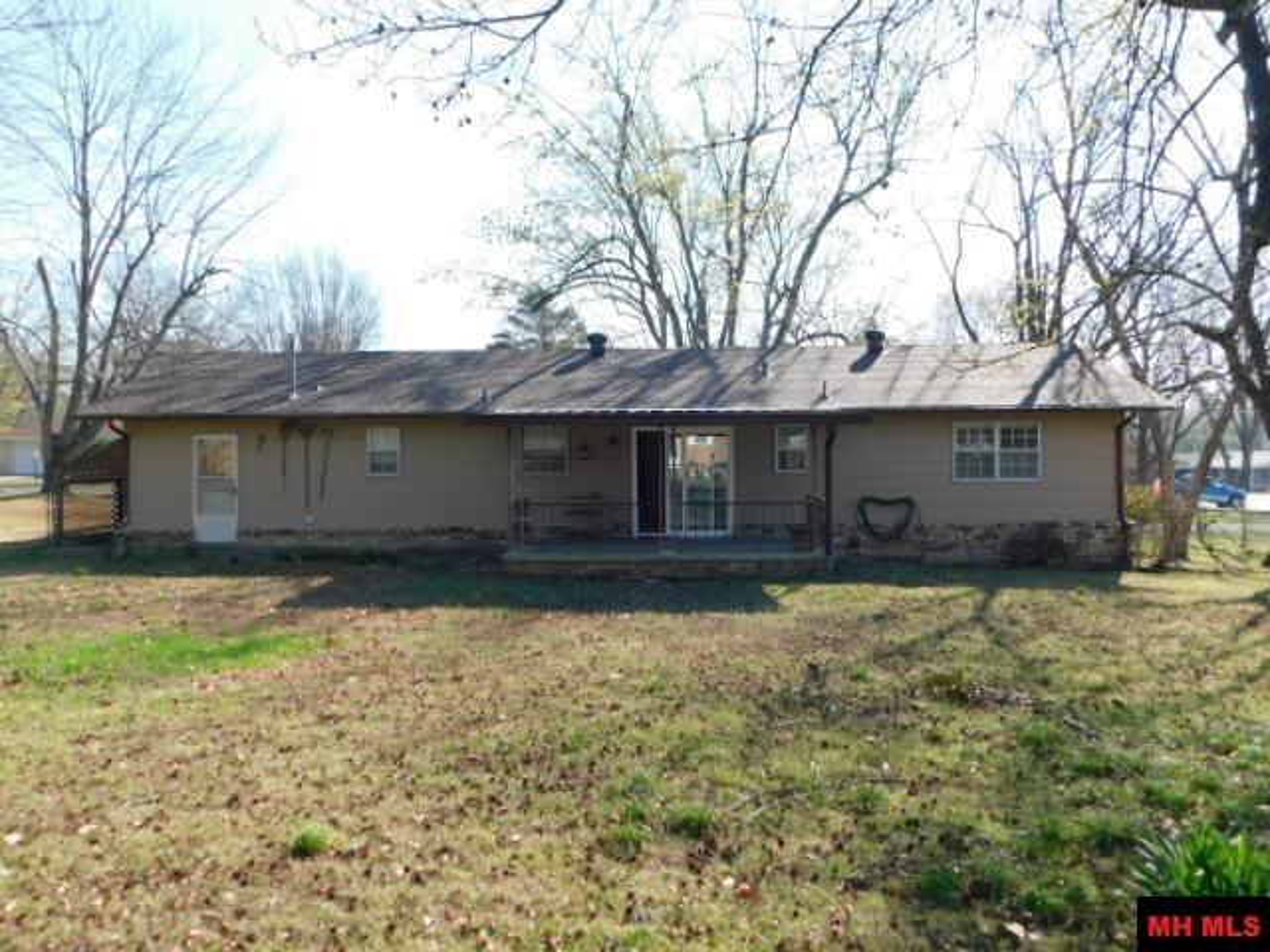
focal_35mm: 30
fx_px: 1101
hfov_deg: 60.0
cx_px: 635
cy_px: 476
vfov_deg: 46.8
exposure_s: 1/500
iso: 125
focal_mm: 5.3
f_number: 3.2
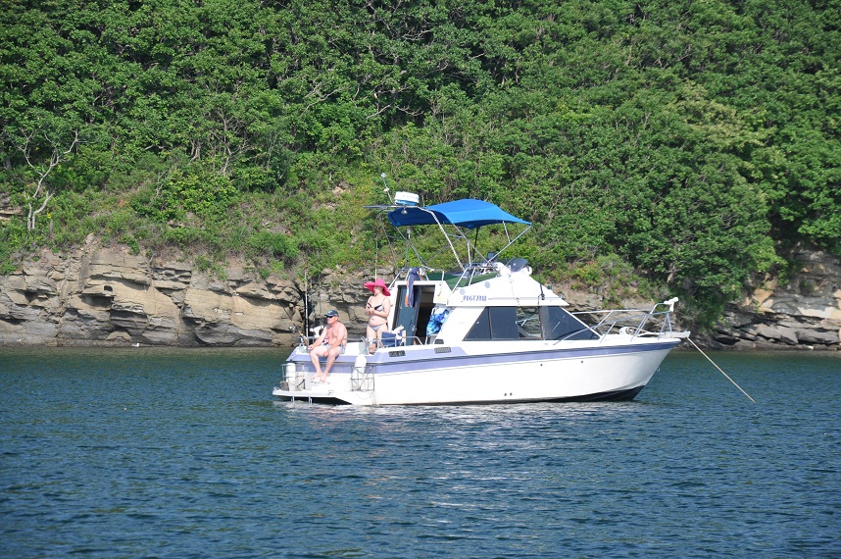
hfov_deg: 13.1
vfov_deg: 8.7
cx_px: 420
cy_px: 280
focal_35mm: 158
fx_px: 3675
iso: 400
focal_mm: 105
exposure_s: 1/250
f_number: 8
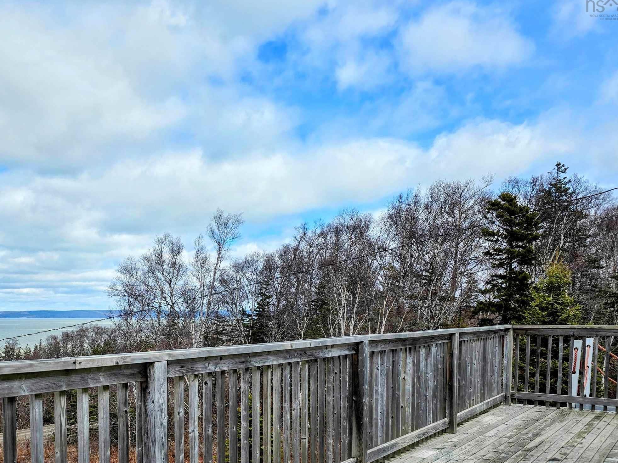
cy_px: 352
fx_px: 643
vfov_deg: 38.5
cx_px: 156
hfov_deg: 49.4
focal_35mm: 36
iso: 12
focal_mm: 6.3
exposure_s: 1/767
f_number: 1.7
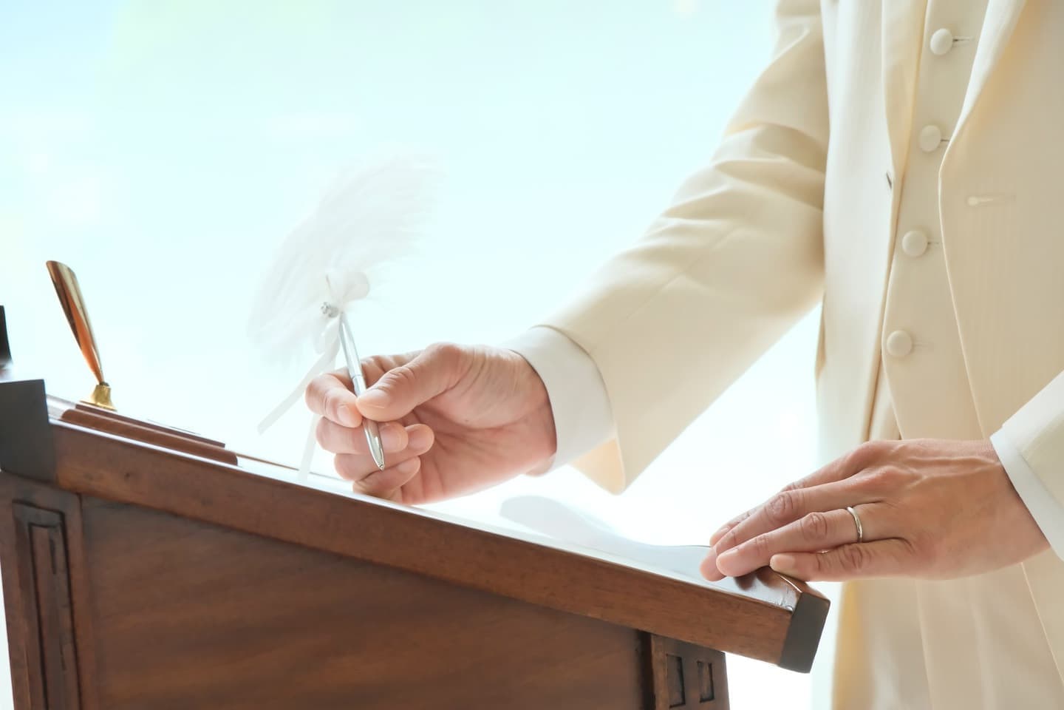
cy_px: 355
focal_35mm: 105
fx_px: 3103
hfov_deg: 19.5
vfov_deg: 13.0
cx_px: 532
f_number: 5.6
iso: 1600
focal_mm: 70
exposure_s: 1/200
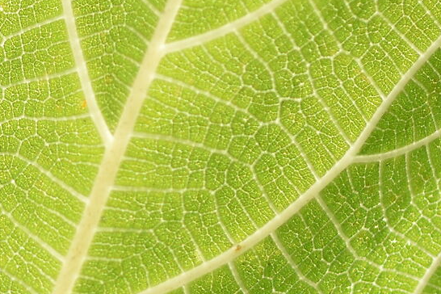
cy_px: 352
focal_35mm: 659
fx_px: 8072
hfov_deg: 3.1
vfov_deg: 2.1
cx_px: -9
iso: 1000
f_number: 4
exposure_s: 1/8000
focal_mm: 100
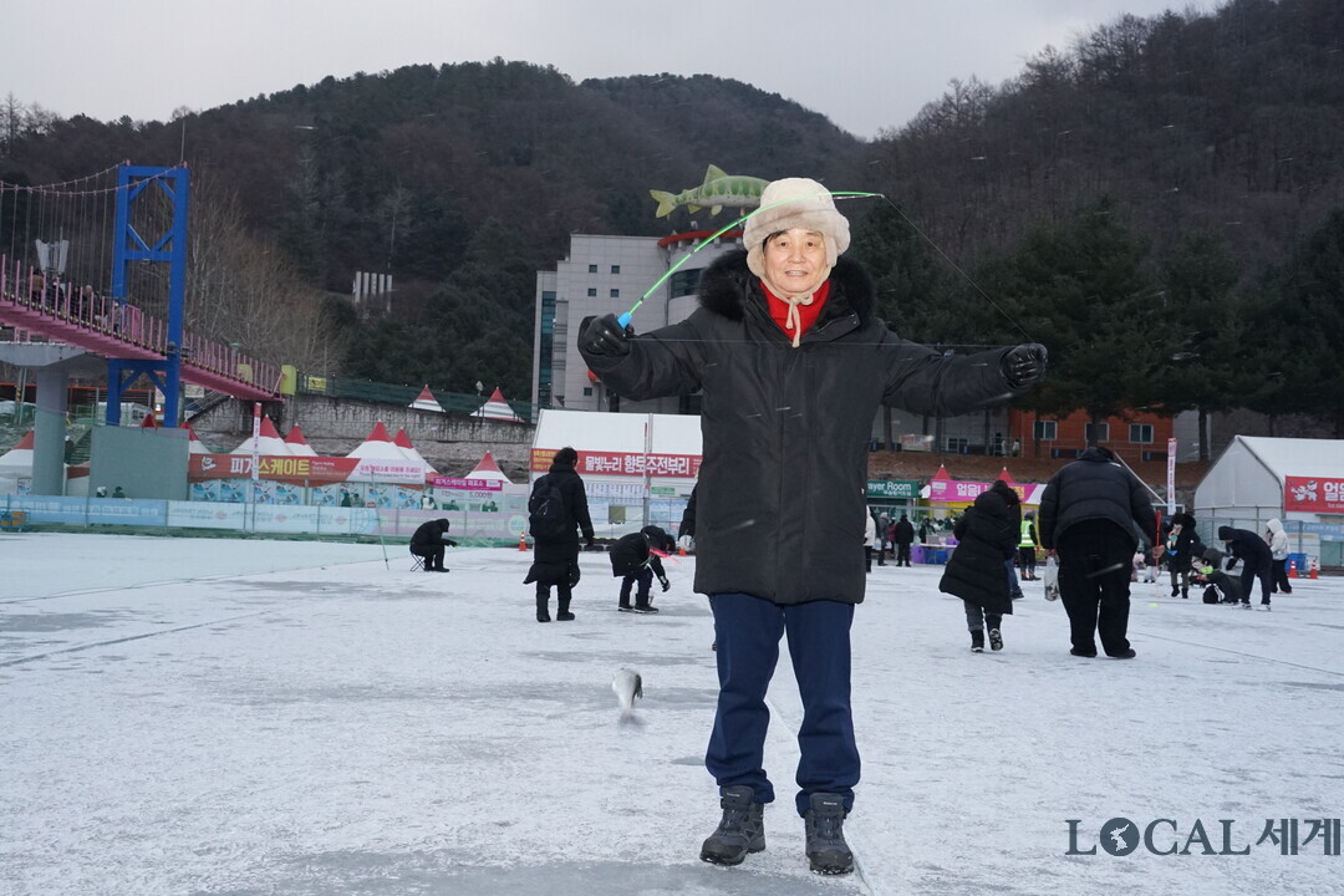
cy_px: 448
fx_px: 1381
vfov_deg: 35.9
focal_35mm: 37
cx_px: 672
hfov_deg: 51.9
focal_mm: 37
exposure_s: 1/125
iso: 2000
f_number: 13
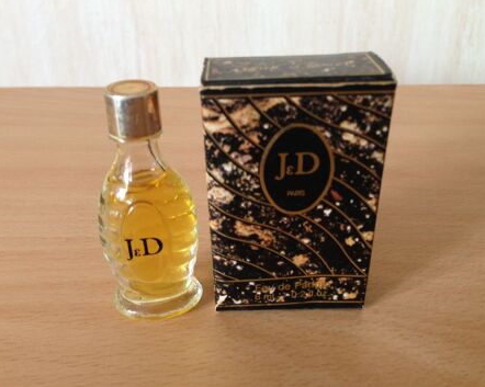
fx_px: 502
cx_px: 242
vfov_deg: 42.2
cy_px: 193
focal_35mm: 35
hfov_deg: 51.6
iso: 64
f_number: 2.4
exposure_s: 1/20
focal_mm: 4.13
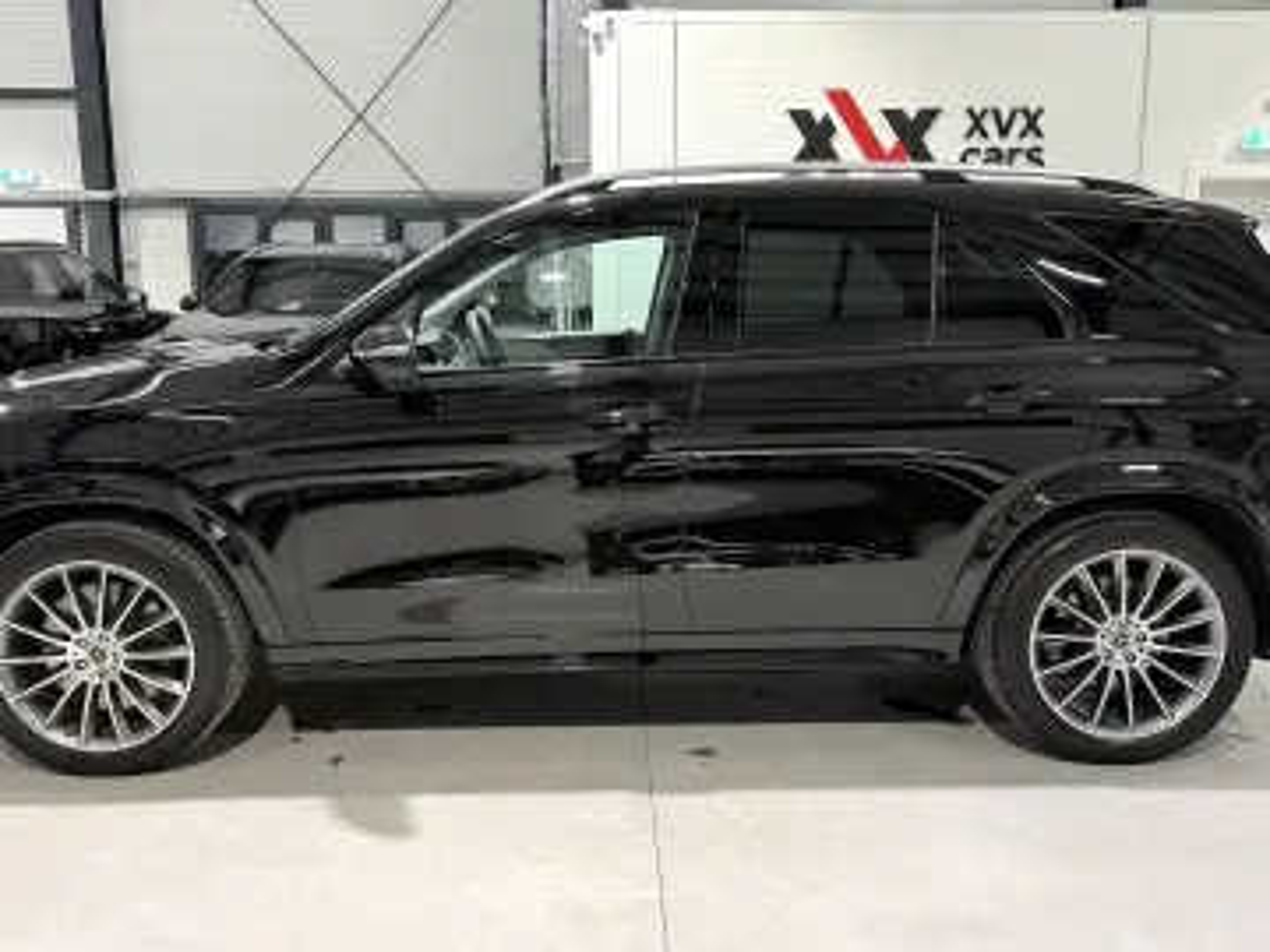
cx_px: 635
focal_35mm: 24
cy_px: 476
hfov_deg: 71.6
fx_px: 881
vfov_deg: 56.8
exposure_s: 1/50
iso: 160
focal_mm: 6.76
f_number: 1.78
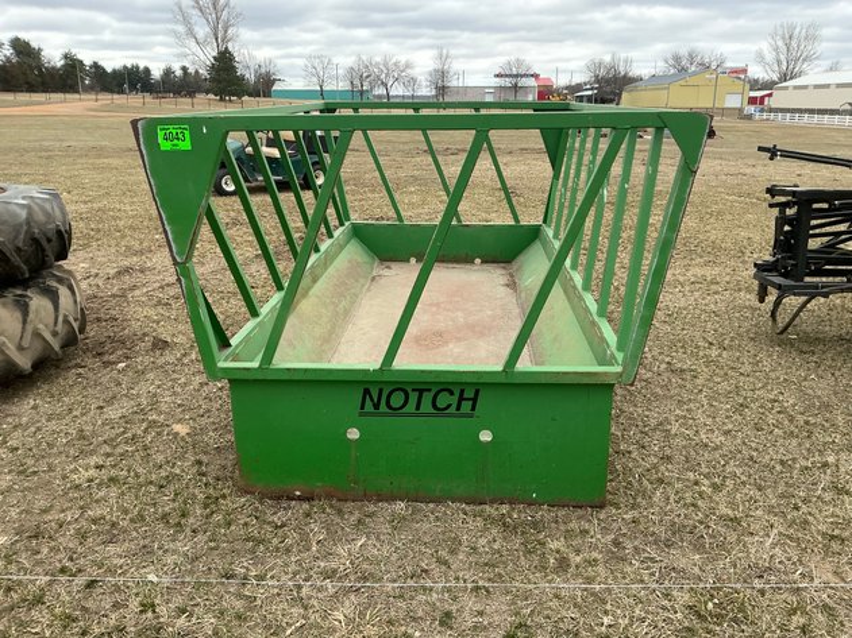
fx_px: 689
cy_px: 319
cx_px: 426
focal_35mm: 28
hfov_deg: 63.5
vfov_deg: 49.7
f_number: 1.8
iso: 25
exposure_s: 1/519
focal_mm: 3
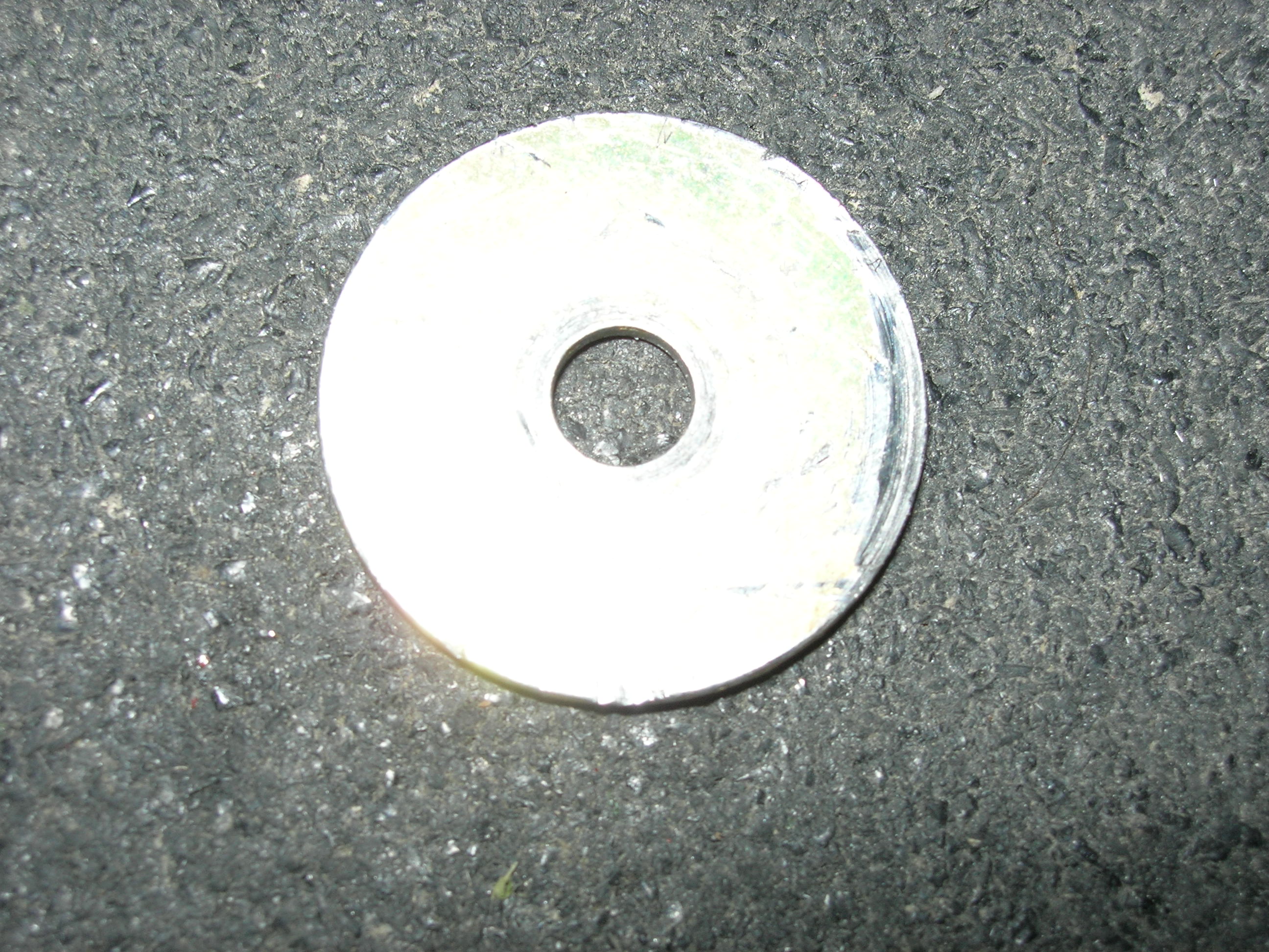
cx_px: 634
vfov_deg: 24.0
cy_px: 476
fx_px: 2236
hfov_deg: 31.7
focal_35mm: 61
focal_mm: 12.7
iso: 64
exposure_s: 1/60.1
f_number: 5.9
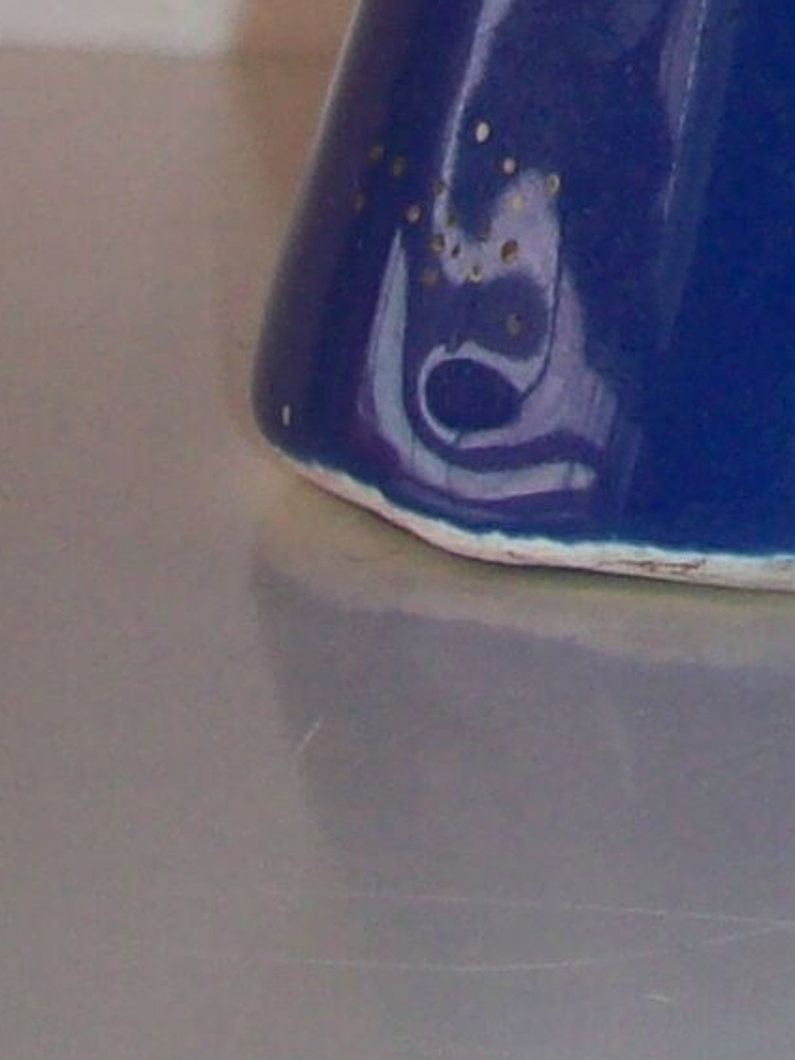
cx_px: 1258
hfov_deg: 8.0
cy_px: -1030
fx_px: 5575
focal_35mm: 182
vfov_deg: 10.1
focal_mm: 6
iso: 80
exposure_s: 1/64
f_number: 2.7
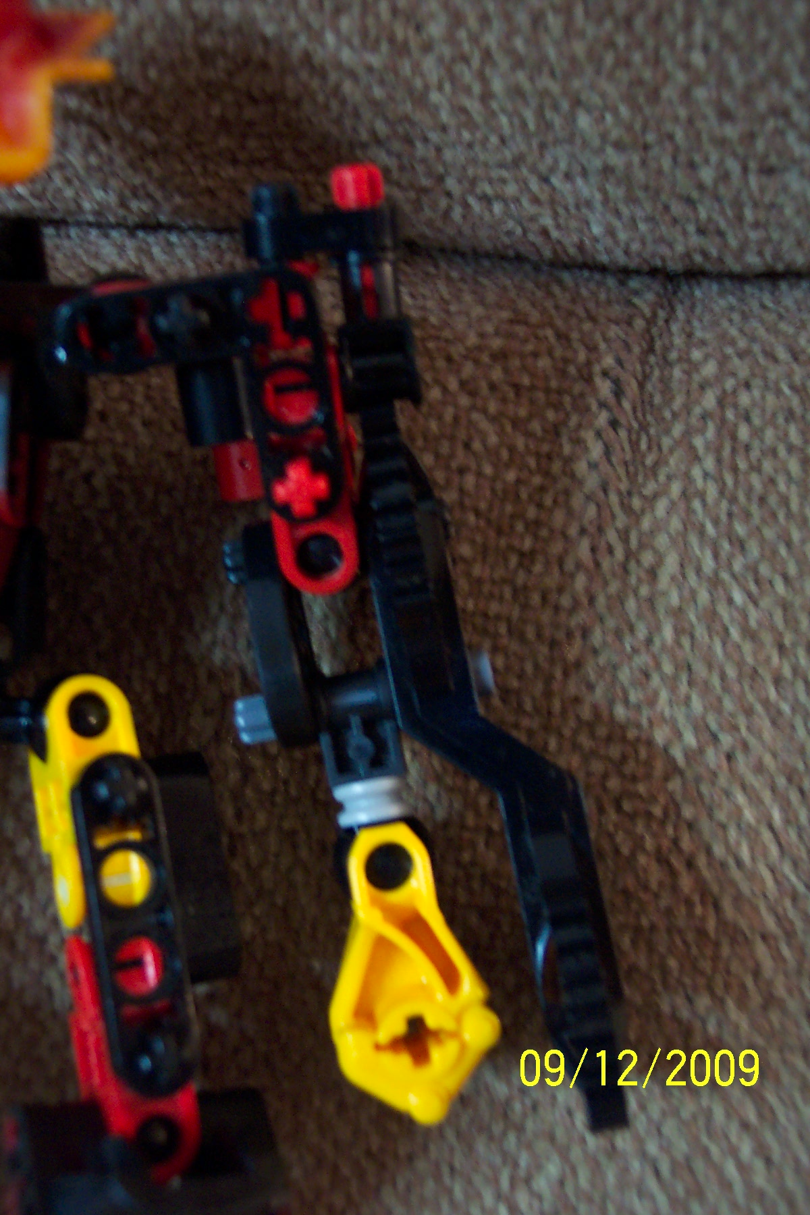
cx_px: 405
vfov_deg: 50.7
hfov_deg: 35.1
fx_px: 1282
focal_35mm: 38
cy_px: 608
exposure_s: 1/8
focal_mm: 8
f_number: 2.8
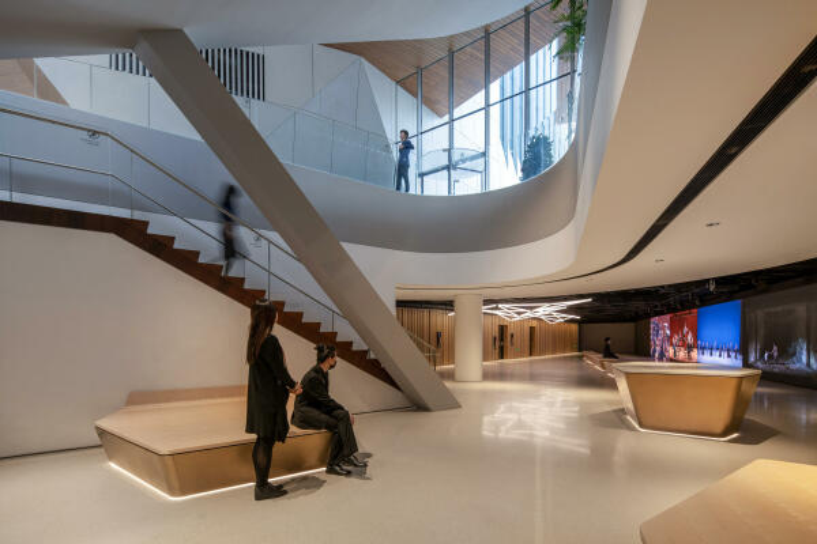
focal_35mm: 17
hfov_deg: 93.3
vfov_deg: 70.4
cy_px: 272
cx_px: 408
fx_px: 386
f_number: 10
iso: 100
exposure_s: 1/3
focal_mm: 17
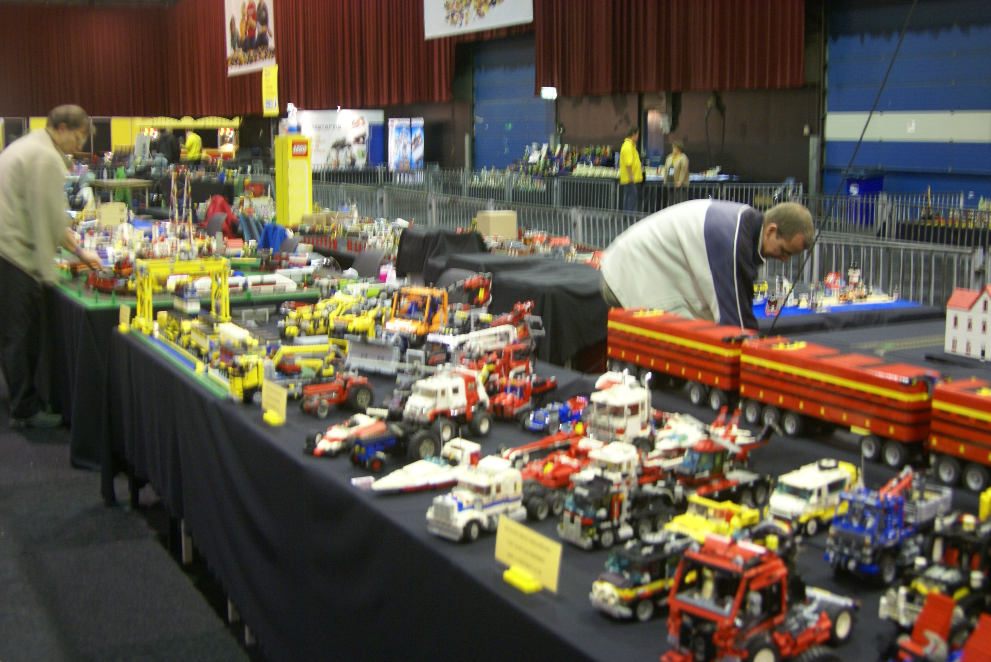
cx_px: 496
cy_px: 331
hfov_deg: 46.4
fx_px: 1157
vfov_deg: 32.0
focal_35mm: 42
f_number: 4
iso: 400
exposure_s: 1/5
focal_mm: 28
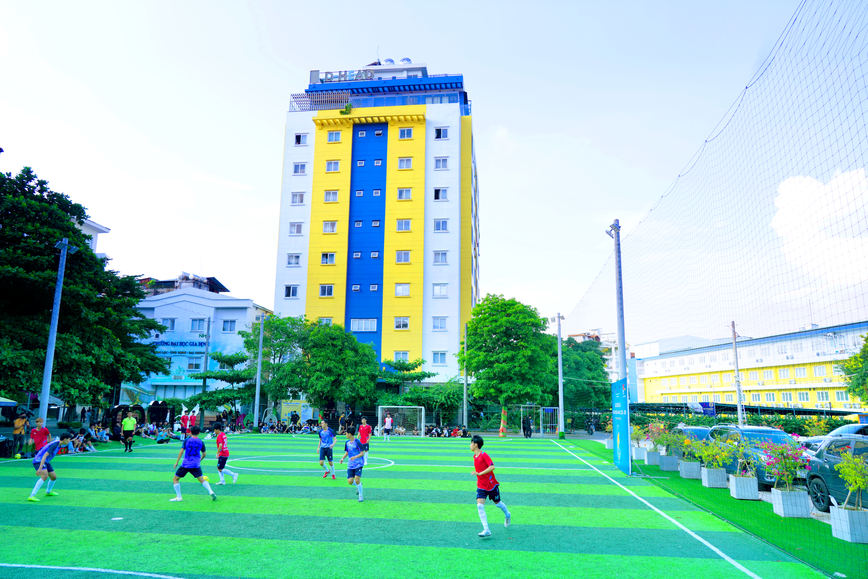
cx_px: 434
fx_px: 579
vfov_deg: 53.1
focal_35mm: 24
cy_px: 290
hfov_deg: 73.7
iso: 100
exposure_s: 1/200
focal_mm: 24
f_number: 4
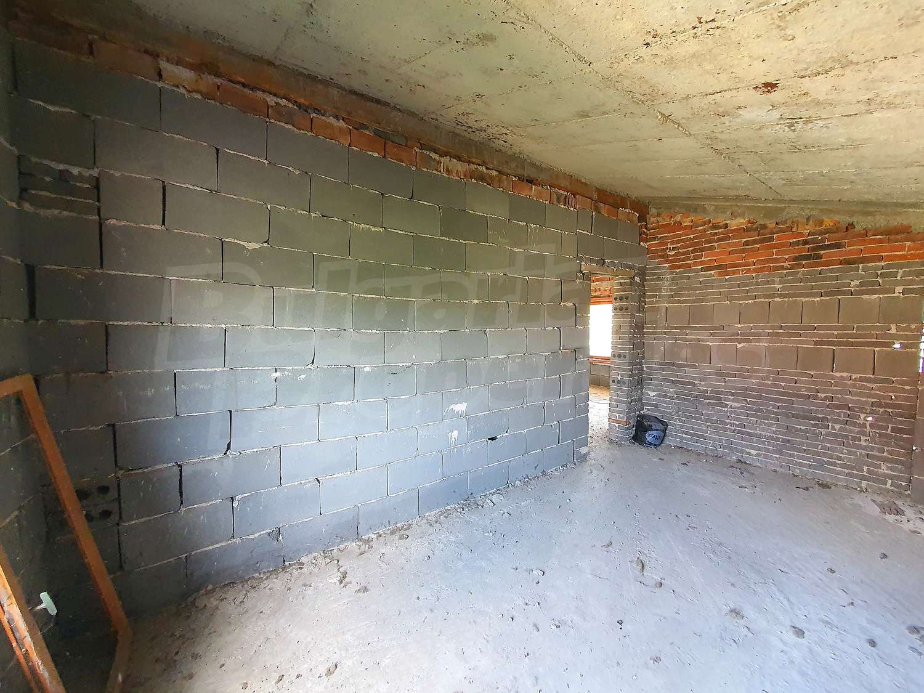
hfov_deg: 106.2
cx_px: 462
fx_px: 347
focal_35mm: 13
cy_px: 346
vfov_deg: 89.9
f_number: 2.2
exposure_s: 1/50
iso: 320
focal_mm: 1.8
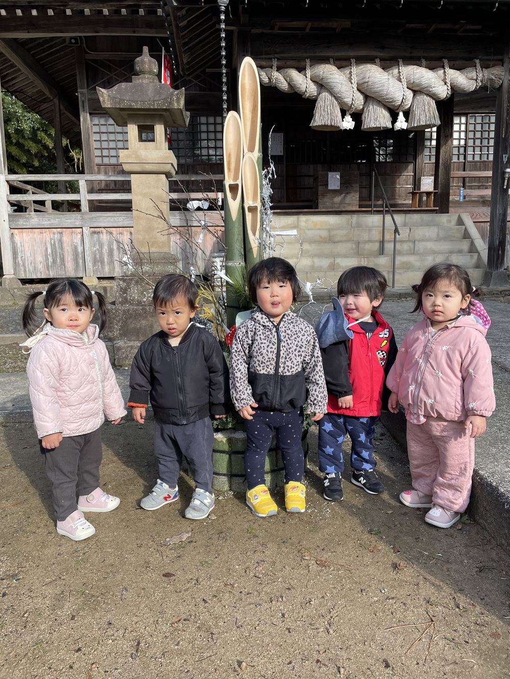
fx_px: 511
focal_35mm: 26
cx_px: 255
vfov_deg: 67.3
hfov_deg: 53.1
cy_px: 340
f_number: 1.6
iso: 32
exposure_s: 1/861
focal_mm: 4.2
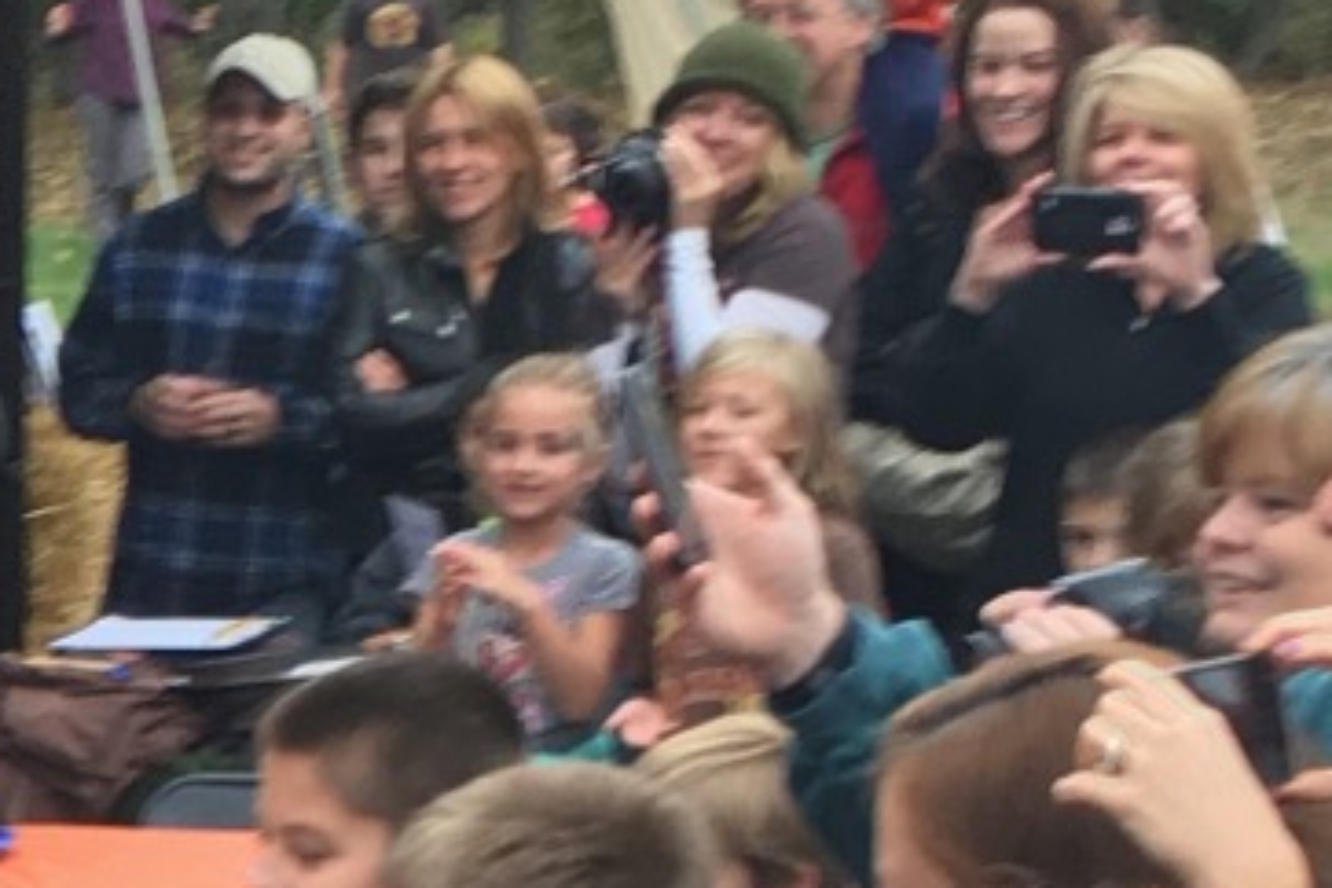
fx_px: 6142
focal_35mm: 166
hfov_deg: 11.7
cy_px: 1464
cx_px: -782
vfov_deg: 8.0
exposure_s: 1/120
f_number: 2.2
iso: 40
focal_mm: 4.15
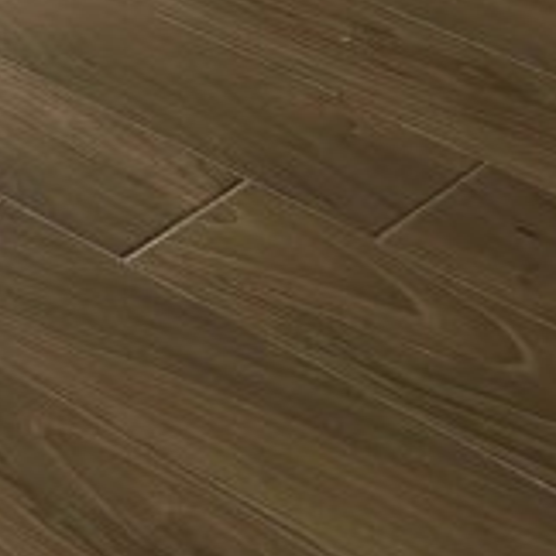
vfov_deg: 11.5
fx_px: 2435
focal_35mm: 134
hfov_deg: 11.2
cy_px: -632
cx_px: -724
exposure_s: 1/120
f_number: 1.78
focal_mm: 6.86
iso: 80
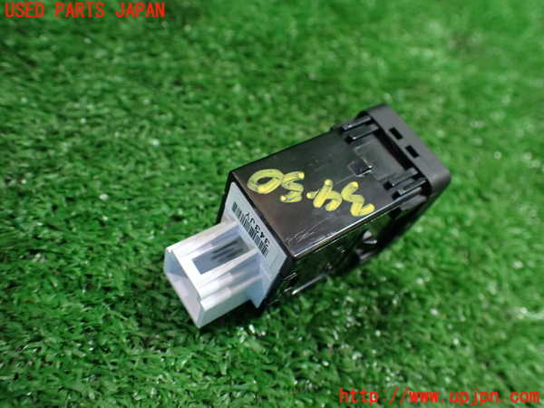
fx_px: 471
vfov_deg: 46.8
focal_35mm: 30
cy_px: 204
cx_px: 272
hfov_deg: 60.0
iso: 800
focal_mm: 5.4
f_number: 2.3
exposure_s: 1/100
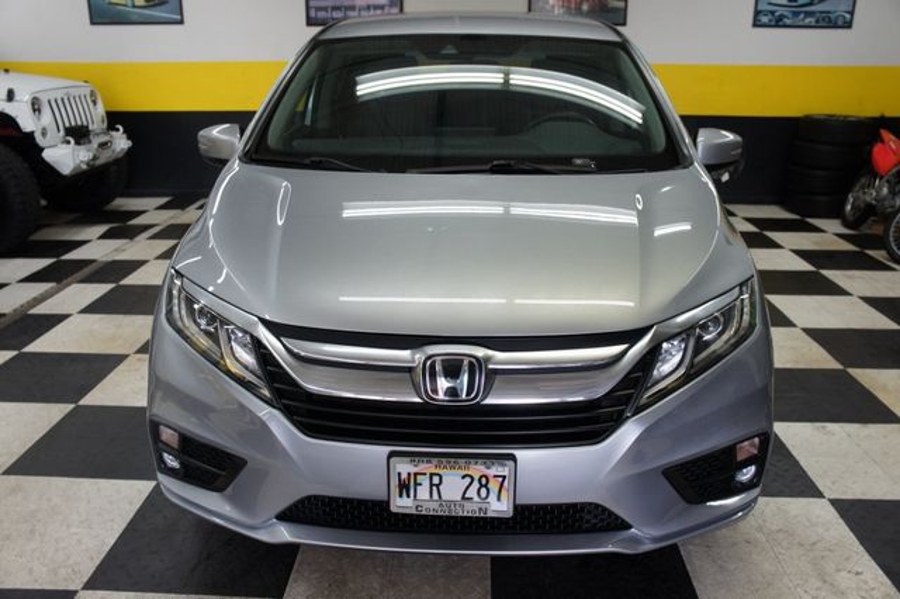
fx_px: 750
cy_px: 300
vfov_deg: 43.6
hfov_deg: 62.0
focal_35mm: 30
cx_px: 450
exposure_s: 1/40
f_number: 4.5
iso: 200
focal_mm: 20
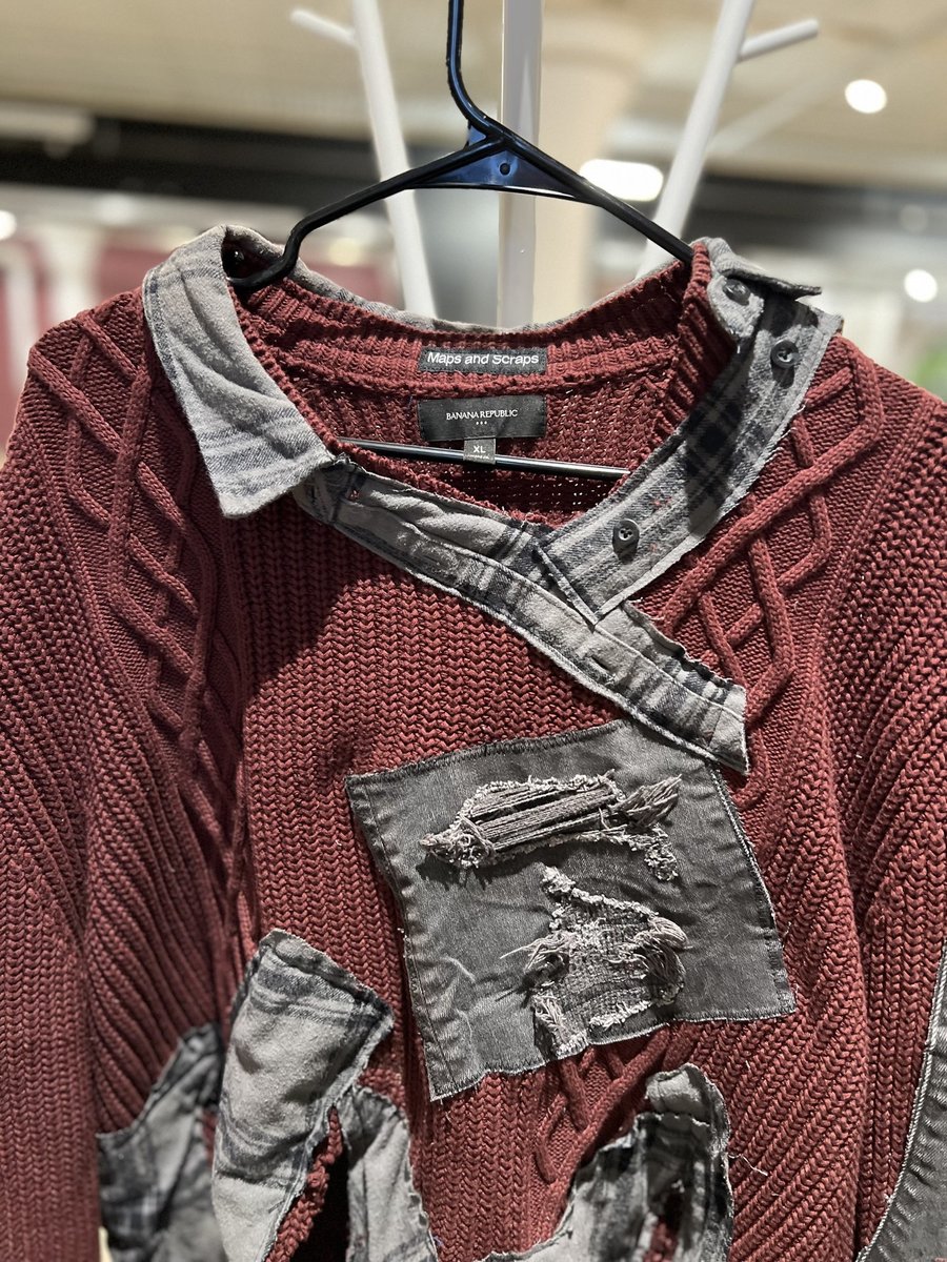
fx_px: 948
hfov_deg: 53.1
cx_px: 474
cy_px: 631
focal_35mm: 26
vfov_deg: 67.3
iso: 500
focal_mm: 5.7
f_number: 1.5
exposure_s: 1/40
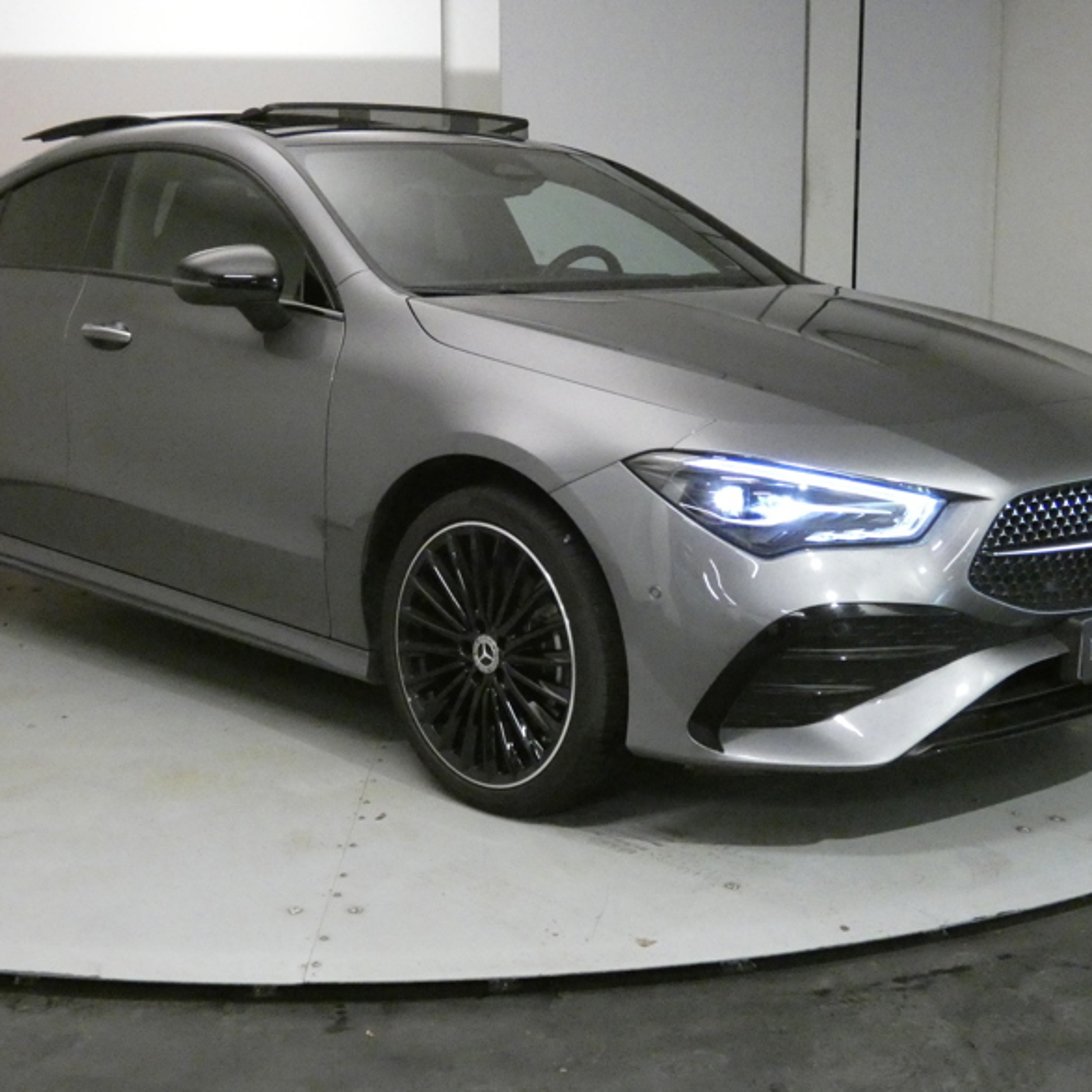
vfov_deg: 36.1
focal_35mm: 47
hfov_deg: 36.1
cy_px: 541
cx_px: 523
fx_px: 1677
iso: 2000
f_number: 3.6
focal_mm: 7.1
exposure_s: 1/125
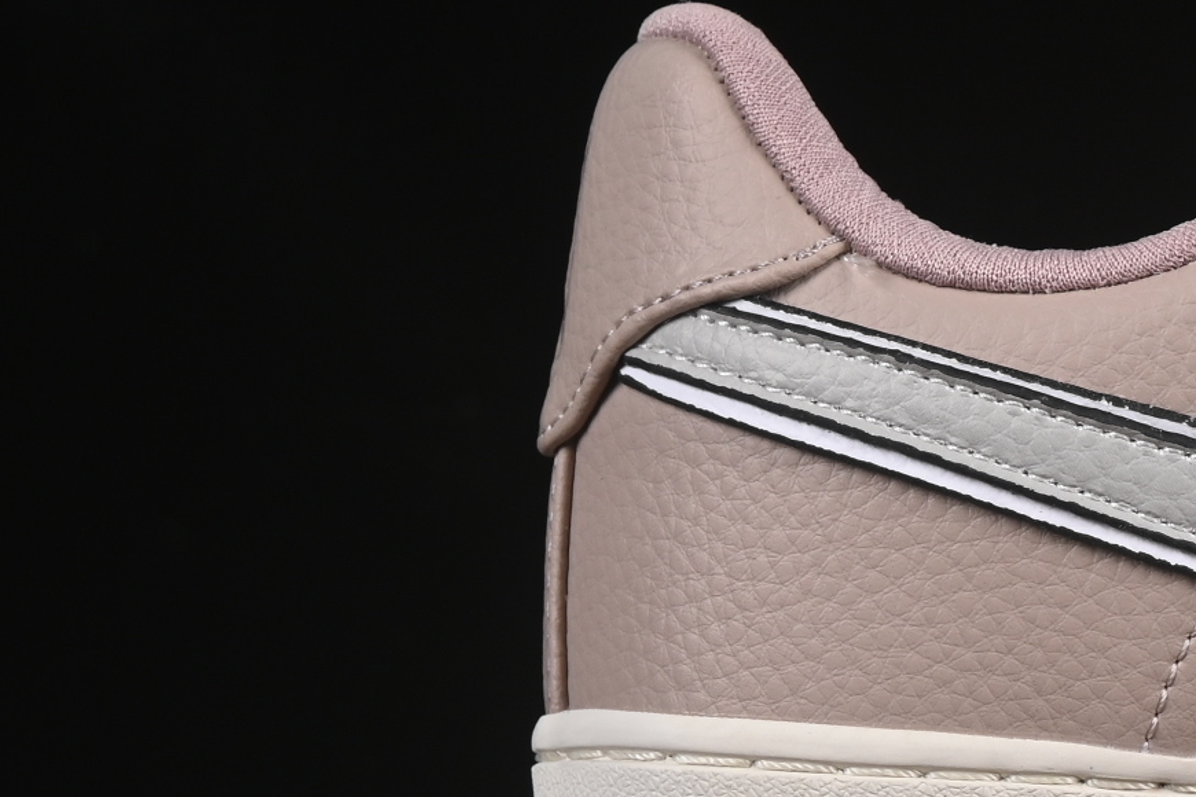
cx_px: 1749
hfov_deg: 8.4
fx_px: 7973
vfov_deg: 5.7
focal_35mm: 240
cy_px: 330
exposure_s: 1/80
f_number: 8
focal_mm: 50
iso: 160
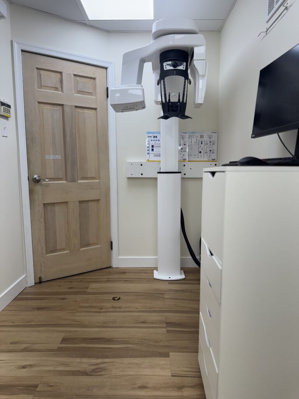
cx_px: 150
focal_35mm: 24
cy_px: 200
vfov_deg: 71.6
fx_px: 276
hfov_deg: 56.8
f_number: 1.78
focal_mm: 6.76
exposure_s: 1/258
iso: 64
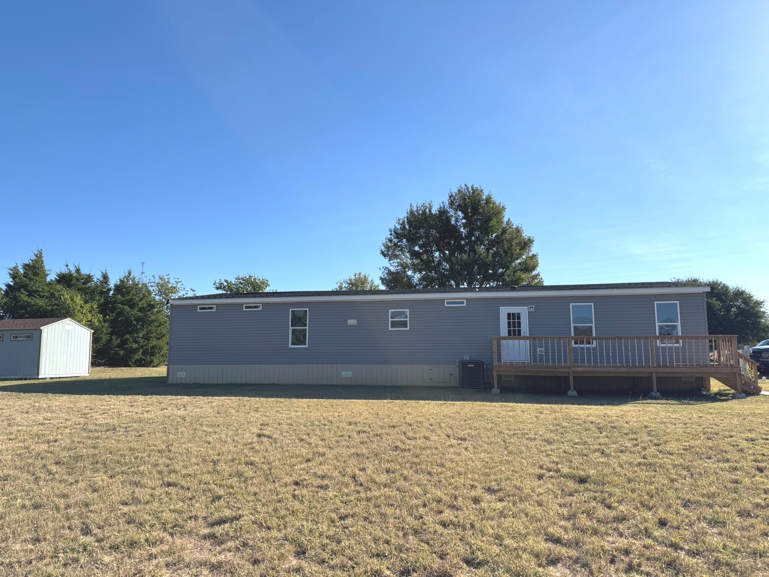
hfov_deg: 71.6
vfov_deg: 56.8
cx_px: 384
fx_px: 533
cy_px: 288
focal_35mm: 24
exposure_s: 1/6410
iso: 80
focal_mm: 6.76
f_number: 1.78
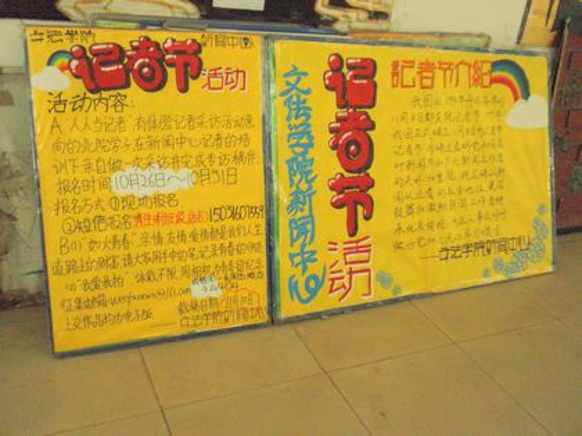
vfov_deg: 38.7
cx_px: 291
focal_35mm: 37
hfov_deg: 50.1
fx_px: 622
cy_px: 218
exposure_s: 1/4
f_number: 3.5
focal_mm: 6.6
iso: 400
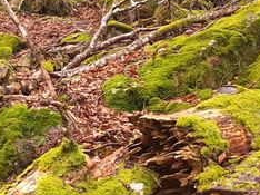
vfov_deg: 16.4
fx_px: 668
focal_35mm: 89
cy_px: 157
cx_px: -169
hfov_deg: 18.5
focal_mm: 4.3
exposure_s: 1/50
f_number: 1.5
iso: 250
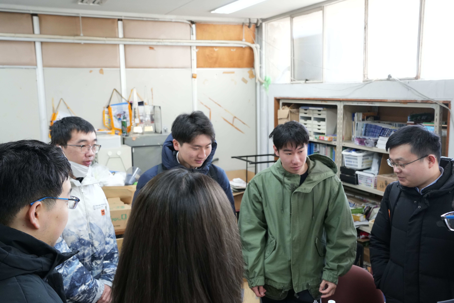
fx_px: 454
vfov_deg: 36.9
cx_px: 227
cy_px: 152
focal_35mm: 36
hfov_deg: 53.1
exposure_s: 1/125
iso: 4000
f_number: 7.1
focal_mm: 36
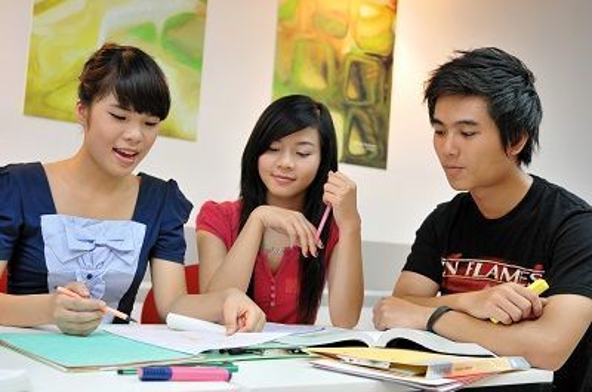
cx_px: 296
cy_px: 196
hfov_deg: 42.4
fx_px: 763
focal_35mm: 46
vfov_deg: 28.8
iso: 400
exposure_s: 1/50
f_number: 2.8
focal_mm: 31
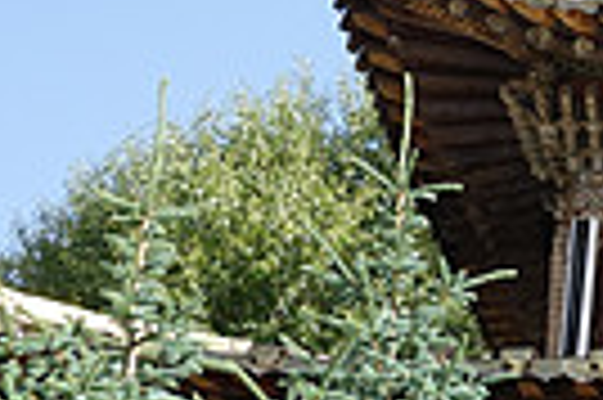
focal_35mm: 167
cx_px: 1076
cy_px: 636
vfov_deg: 8.0
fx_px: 2794
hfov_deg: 11.5
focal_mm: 10.4
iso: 125
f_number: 5.6
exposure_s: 1/250
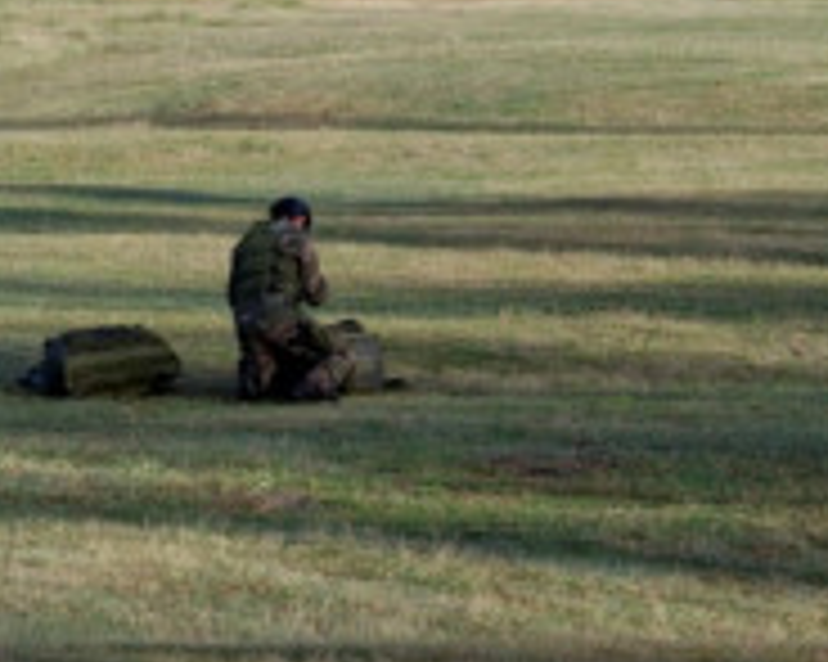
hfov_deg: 6.0
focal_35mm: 320
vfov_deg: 4.8
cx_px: 673
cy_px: -630
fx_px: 7838
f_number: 8
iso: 400
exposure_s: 1/800
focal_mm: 70
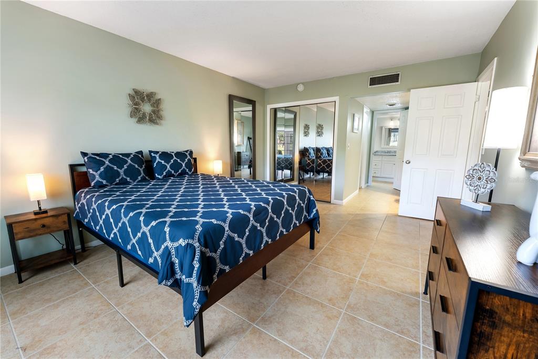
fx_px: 209
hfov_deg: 104.2
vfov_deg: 81.2
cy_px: 180
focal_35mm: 14
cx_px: 269
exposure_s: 1/5
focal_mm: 14
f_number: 7.1
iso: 400
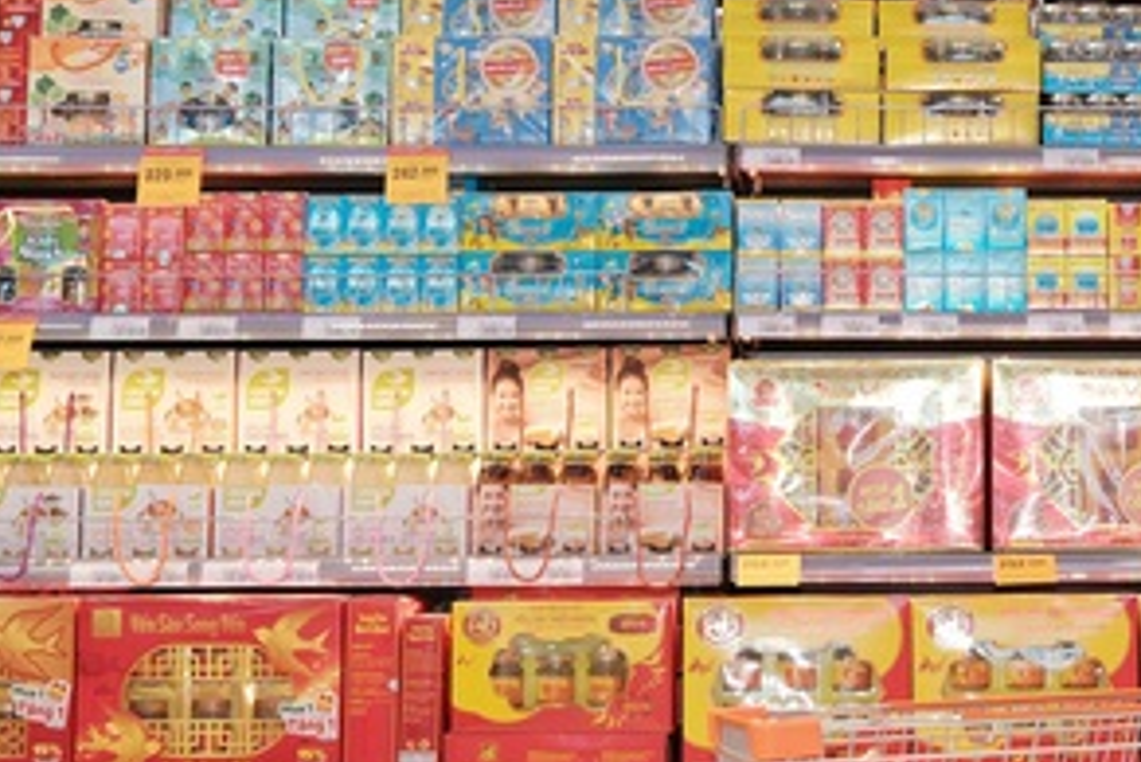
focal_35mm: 101
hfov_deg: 19.6
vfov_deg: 13.5
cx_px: 1153
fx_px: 3203
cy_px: 180
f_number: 2.2
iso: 800
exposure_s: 1/320
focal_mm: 27
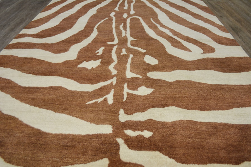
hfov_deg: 61.9
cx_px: 126
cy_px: 84
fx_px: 209
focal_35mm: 30
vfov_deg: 43.6
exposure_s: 1/60
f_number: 4
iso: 400
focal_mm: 20
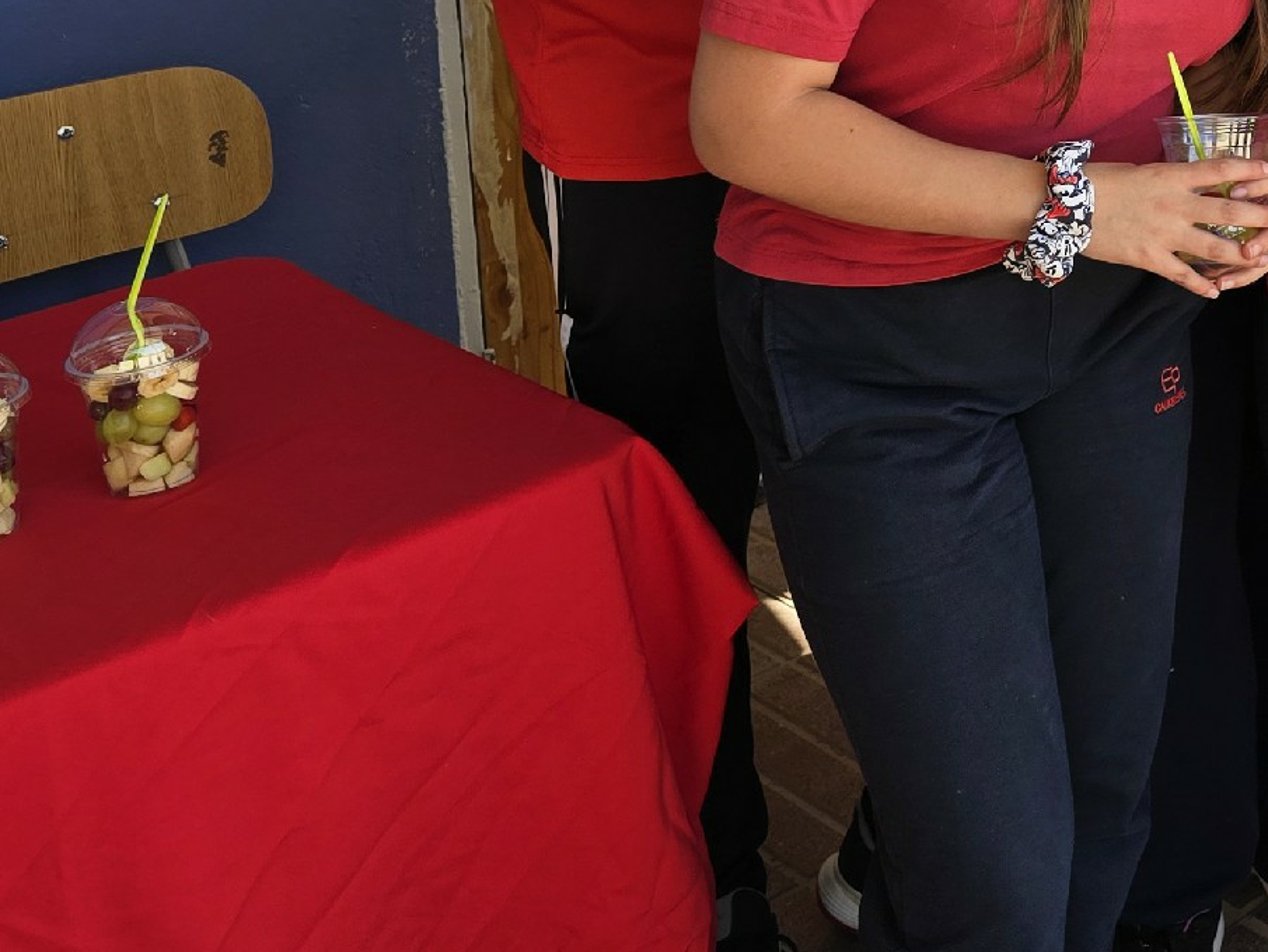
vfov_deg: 21.8
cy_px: -259
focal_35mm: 61
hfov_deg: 27.7
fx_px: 2235
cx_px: 1526
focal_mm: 6.3
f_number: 1.7
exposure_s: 1/180
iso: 25
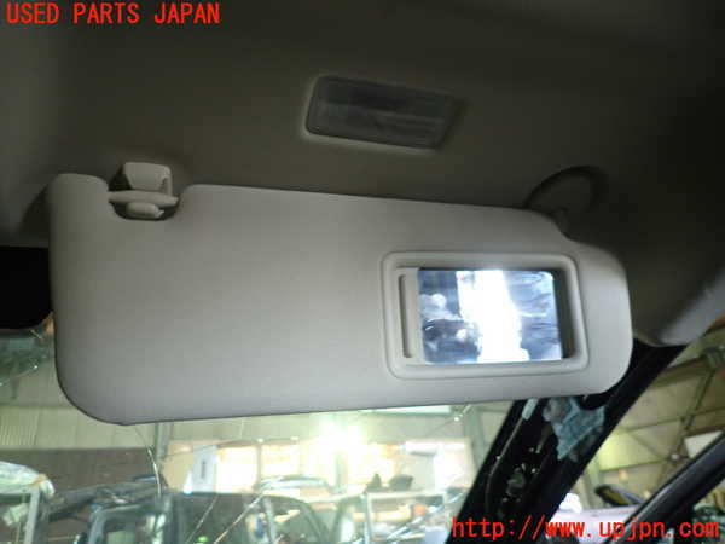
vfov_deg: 54.9
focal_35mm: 25
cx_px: 362
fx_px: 524
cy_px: 272
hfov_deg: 69.4
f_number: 2
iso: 250
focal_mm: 4.5
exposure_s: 1/30
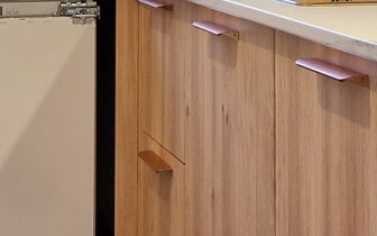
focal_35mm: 116
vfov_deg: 10.9
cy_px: -99
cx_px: 162
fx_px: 1192
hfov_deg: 18.0
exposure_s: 1/50
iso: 640
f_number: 1.8
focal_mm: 5.4
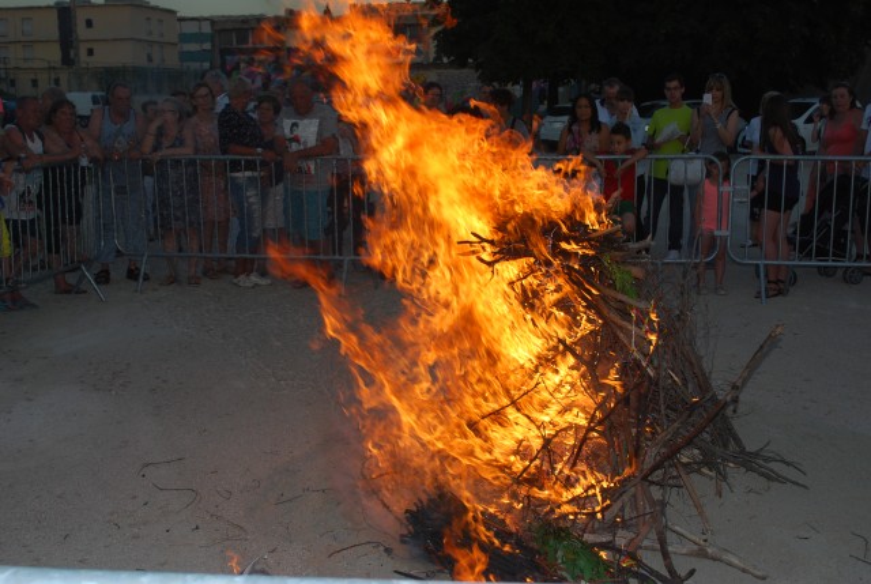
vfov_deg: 32.0
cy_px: 292
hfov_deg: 46.3
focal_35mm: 42
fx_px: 1018
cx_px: 436
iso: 200
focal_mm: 28
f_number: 7.1
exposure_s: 1/200
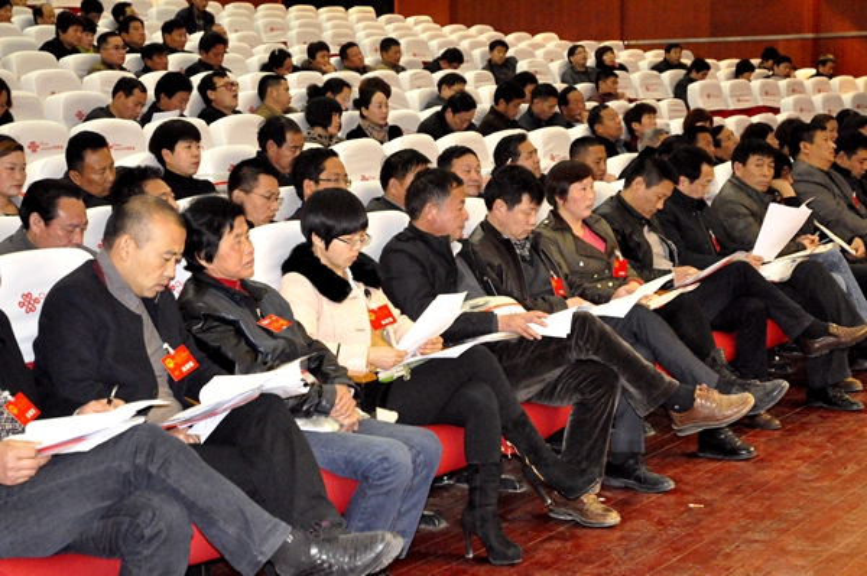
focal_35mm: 75
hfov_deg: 27.0
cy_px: 288
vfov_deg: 18.2
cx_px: 434
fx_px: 1805
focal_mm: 50
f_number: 4.5
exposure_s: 1/40
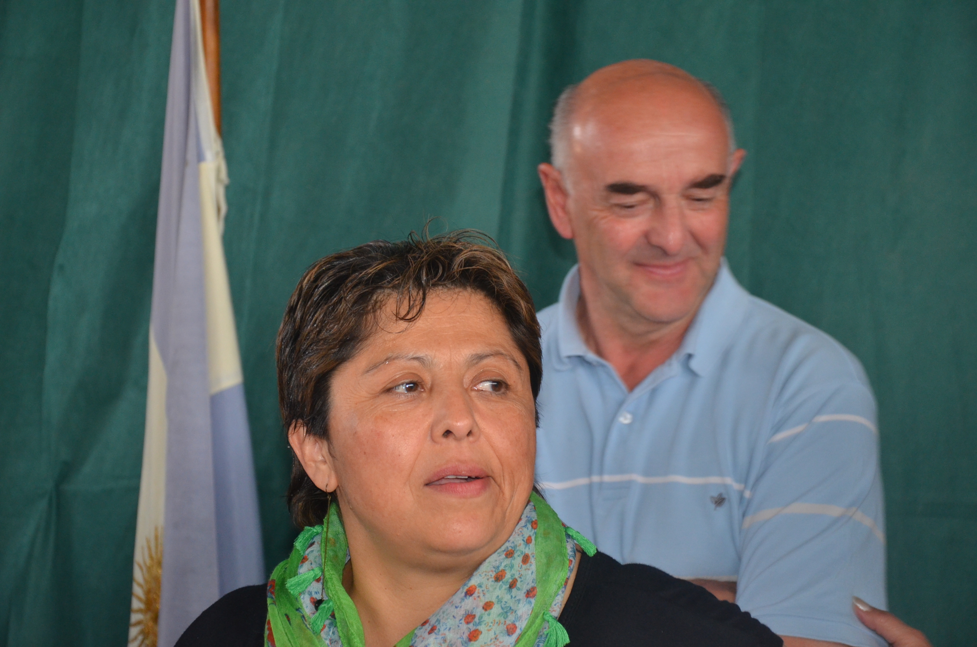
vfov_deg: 14.6
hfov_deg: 22.0
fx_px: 2519
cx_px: 488
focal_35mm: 93
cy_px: 324
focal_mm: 62
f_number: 5.3
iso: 1000
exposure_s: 1/60
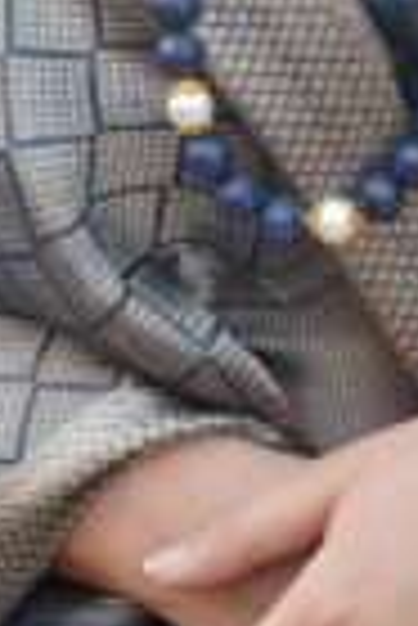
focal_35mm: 227
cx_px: 162
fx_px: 3943
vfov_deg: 8.8
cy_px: -360
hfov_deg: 6.1
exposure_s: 1/500
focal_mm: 35
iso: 320
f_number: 1.4
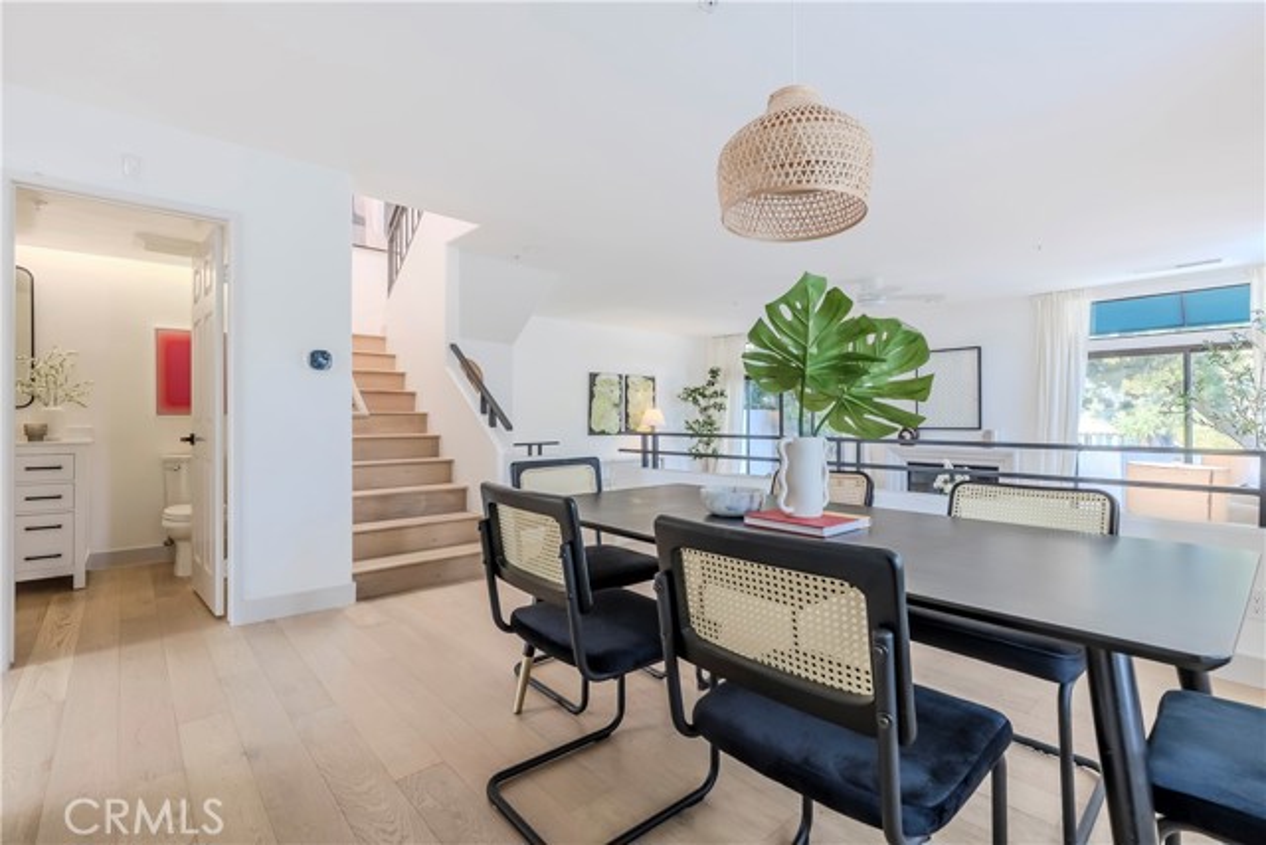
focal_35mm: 16
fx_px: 563
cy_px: 422
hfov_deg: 96.7
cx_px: 633
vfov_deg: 73.8
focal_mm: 16
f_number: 9
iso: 100
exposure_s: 1/8
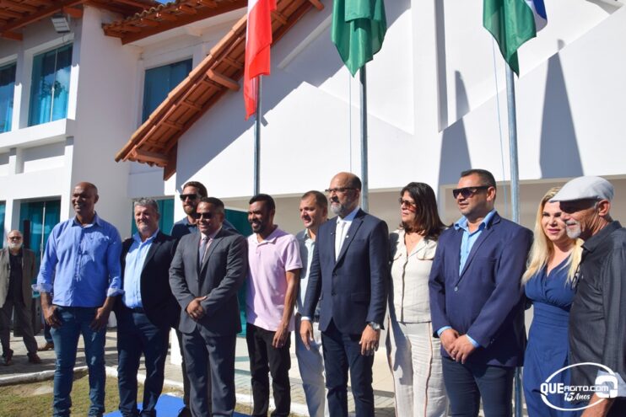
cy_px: 208
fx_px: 470
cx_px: 313
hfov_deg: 67.4
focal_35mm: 27
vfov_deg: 47.9
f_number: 13
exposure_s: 1/200
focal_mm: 18
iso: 100
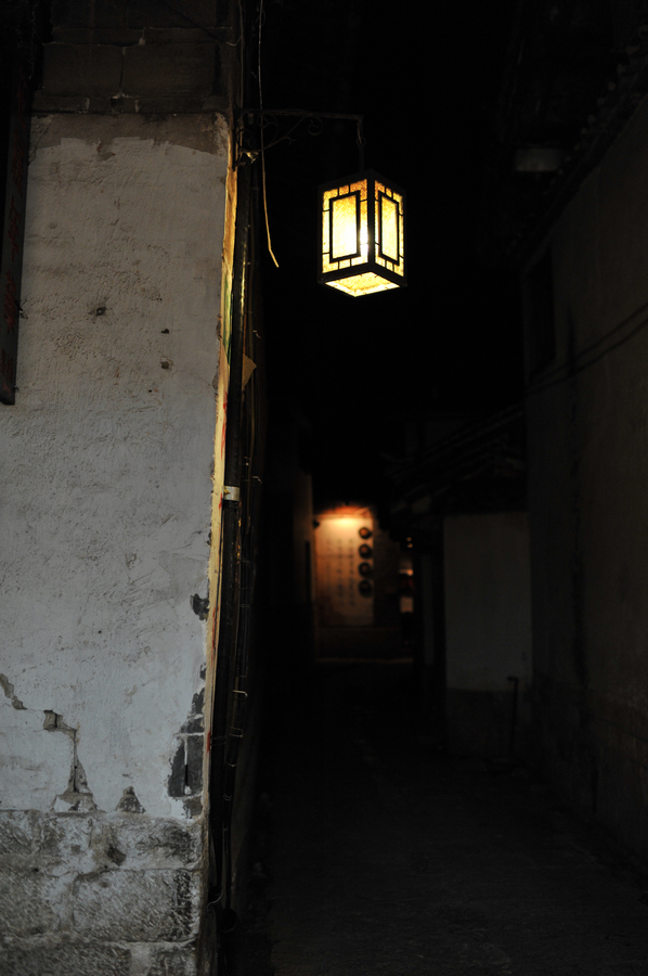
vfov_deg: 54.5
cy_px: 488
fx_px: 947
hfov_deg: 37.8
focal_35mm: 35
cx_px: 324
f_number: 2
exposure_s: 1/160
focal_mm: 35
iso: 1600
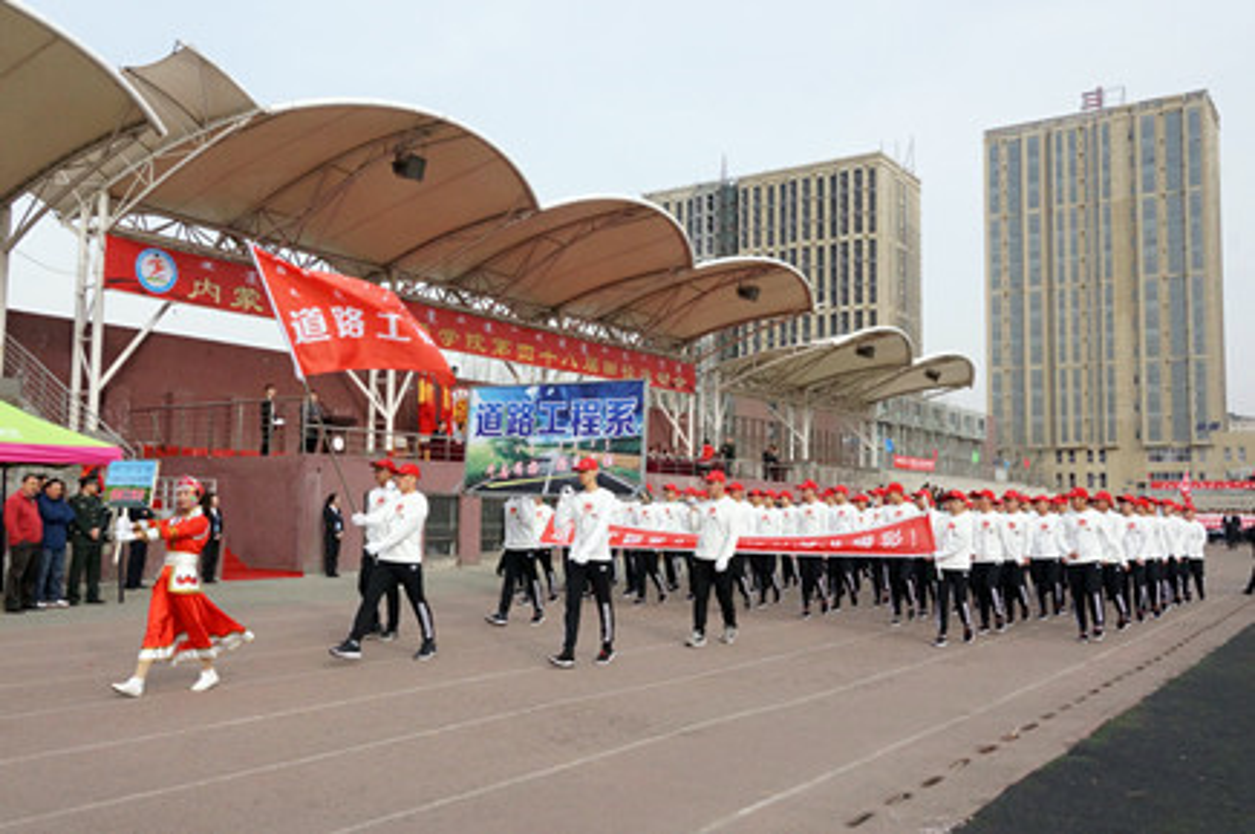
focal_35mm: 30
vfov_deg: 43.5
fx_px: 1045
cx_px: 628
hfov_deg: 62.0
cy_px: 417
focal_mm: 20
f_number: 9
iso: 1600
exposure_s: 1/1250
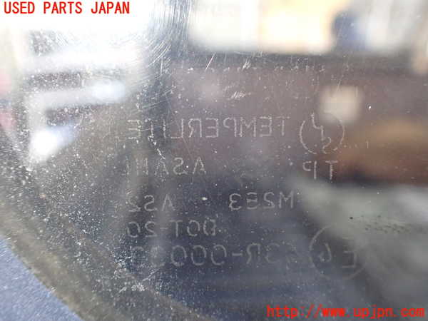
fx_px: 371
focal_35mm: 30
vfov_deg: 46.8
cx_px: 214
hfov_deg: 60.0
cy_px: 160
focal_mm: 5.4
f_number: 2.3
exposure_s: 1/125
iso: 640
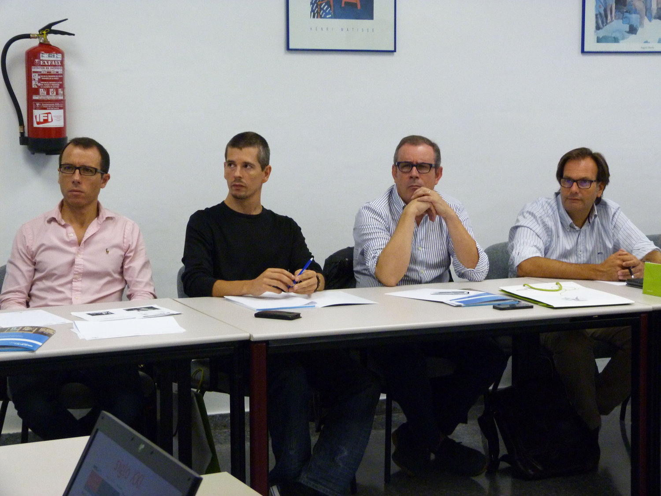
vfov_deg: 21.9
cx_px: 330
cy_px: 248
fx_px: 1279
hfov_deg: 29.0
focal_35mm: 67
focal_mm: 12.1
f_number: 3.3
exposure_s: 1/60
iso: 400
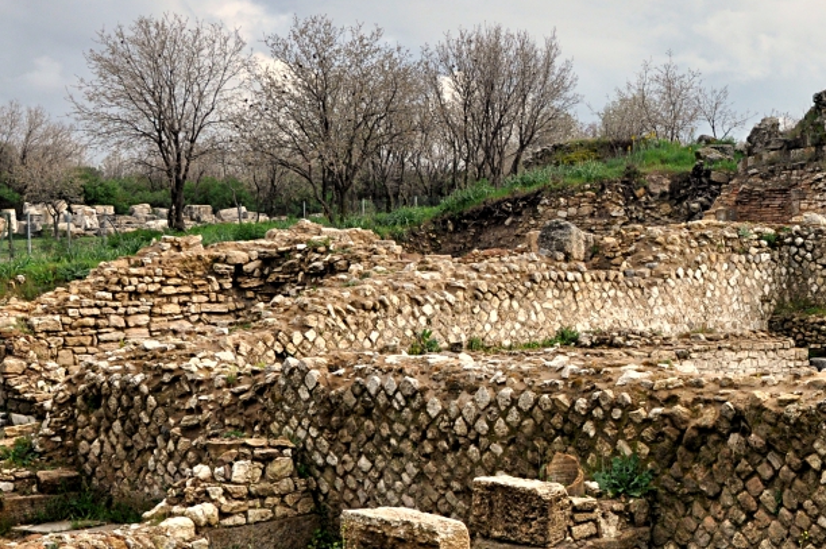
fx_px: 1605
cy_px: 357
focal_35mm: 70
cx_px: 750
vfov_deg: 19.4
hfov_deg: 27.8
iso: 400
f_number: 9
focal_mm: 22
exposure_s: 1/320
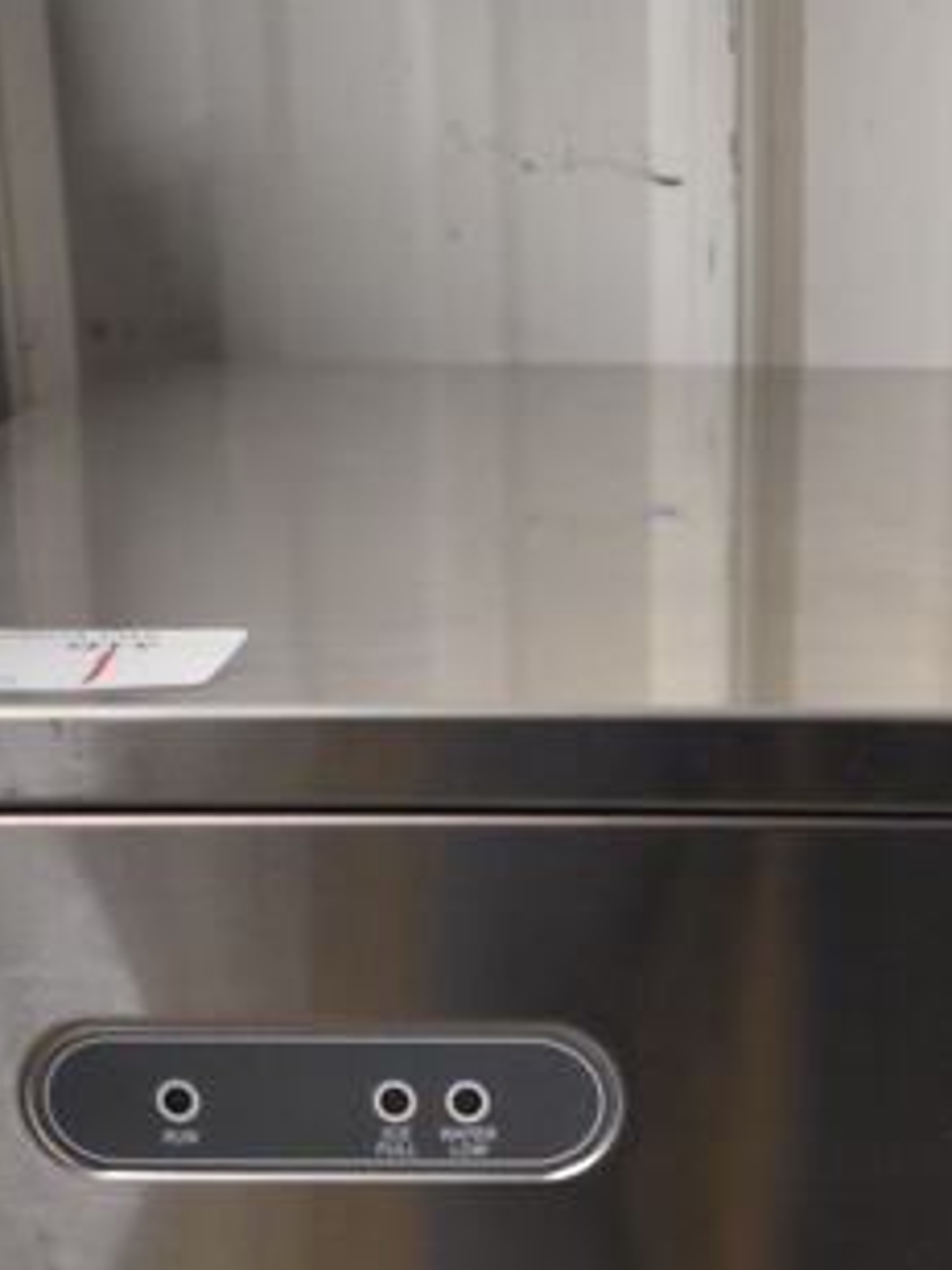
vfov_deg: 23.0
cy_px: 1573
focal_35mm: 77
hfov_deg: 19.0
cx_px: 713
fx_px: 2824
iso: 2500
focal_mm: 18
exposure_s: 1/125
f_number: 3.5
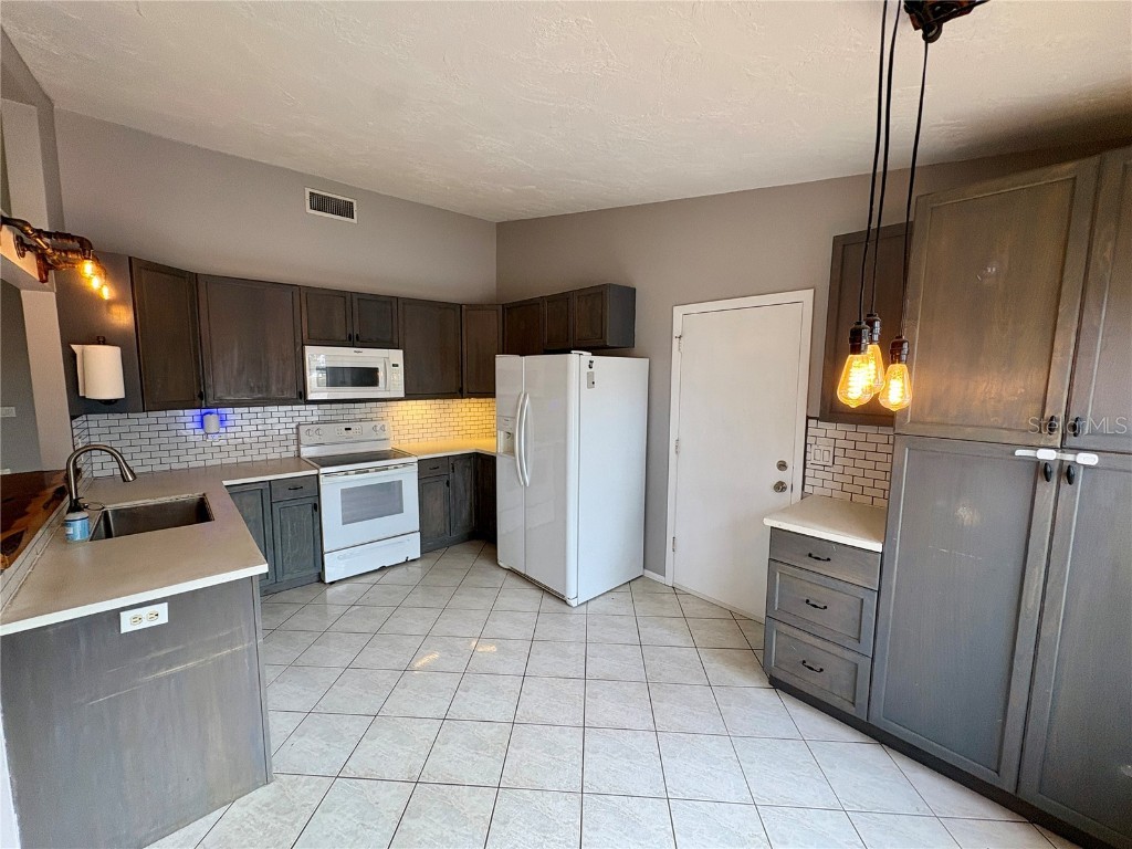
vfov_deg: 85.7
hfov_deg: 102.1
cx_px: 566
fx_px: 458
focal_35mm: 14
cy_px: 424
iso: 125
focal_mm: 2.22
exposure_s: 1/120
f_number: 2.2
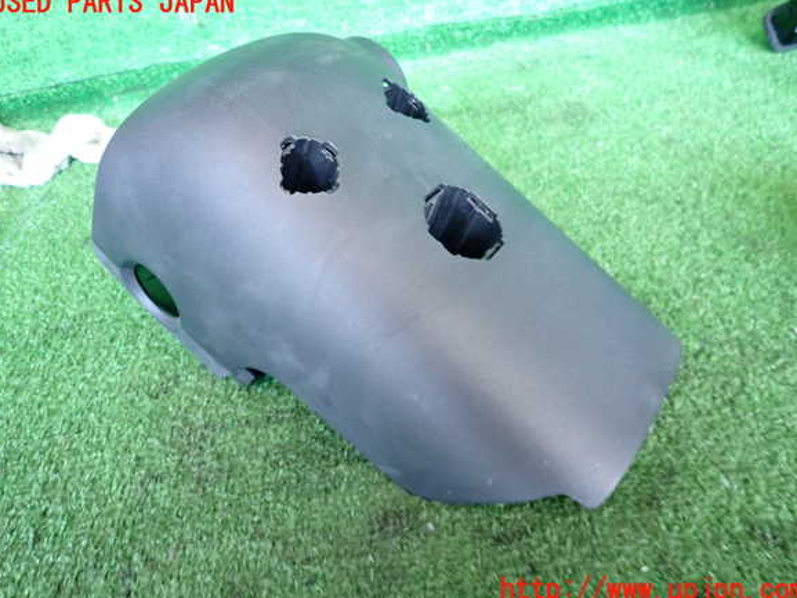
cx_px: 398
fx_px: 599
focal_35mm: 26
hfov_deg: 67.3
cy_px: 297
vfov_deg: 53.1
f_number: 2
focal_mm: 4.5
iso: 640
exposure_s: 1/30
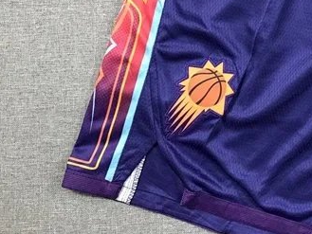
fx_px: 613
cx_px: 376
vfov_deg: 21.0
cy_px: 4
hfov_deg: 25.5
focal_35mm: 68
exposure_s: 1/33
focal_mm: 3.99
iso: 20
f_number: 1.8
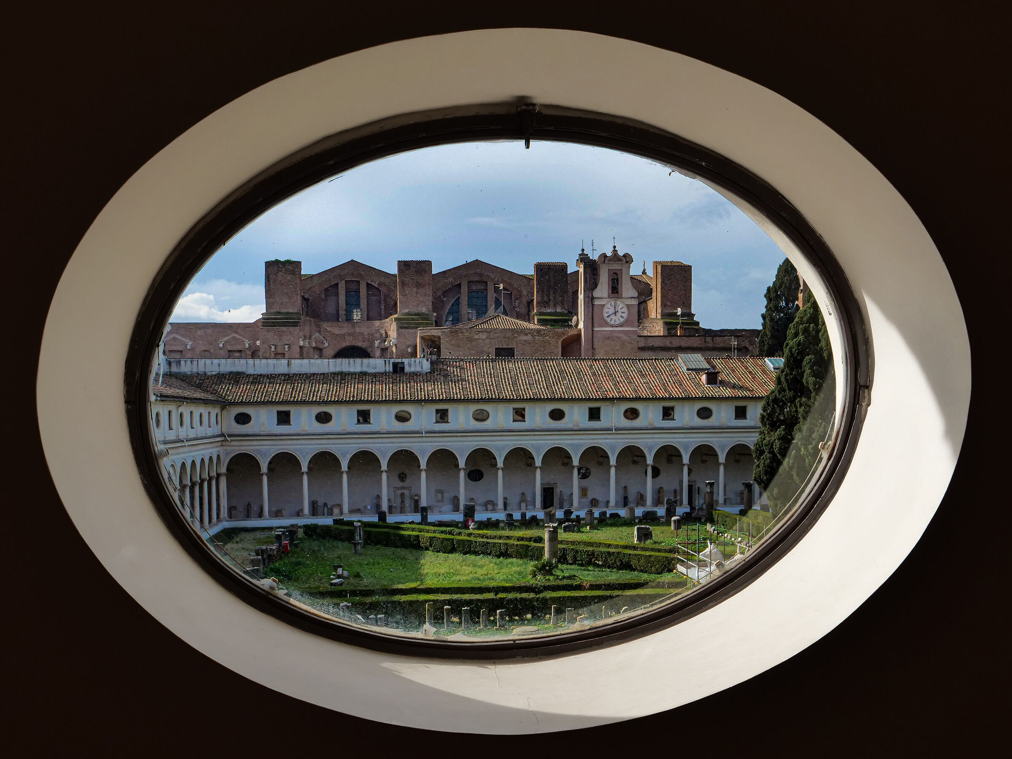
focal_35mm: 30
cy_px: 380
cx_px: 506
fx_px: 877
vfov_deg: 46.8
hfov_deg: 60.0
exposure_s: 1/500
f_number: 7.1
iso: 200
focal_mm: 15
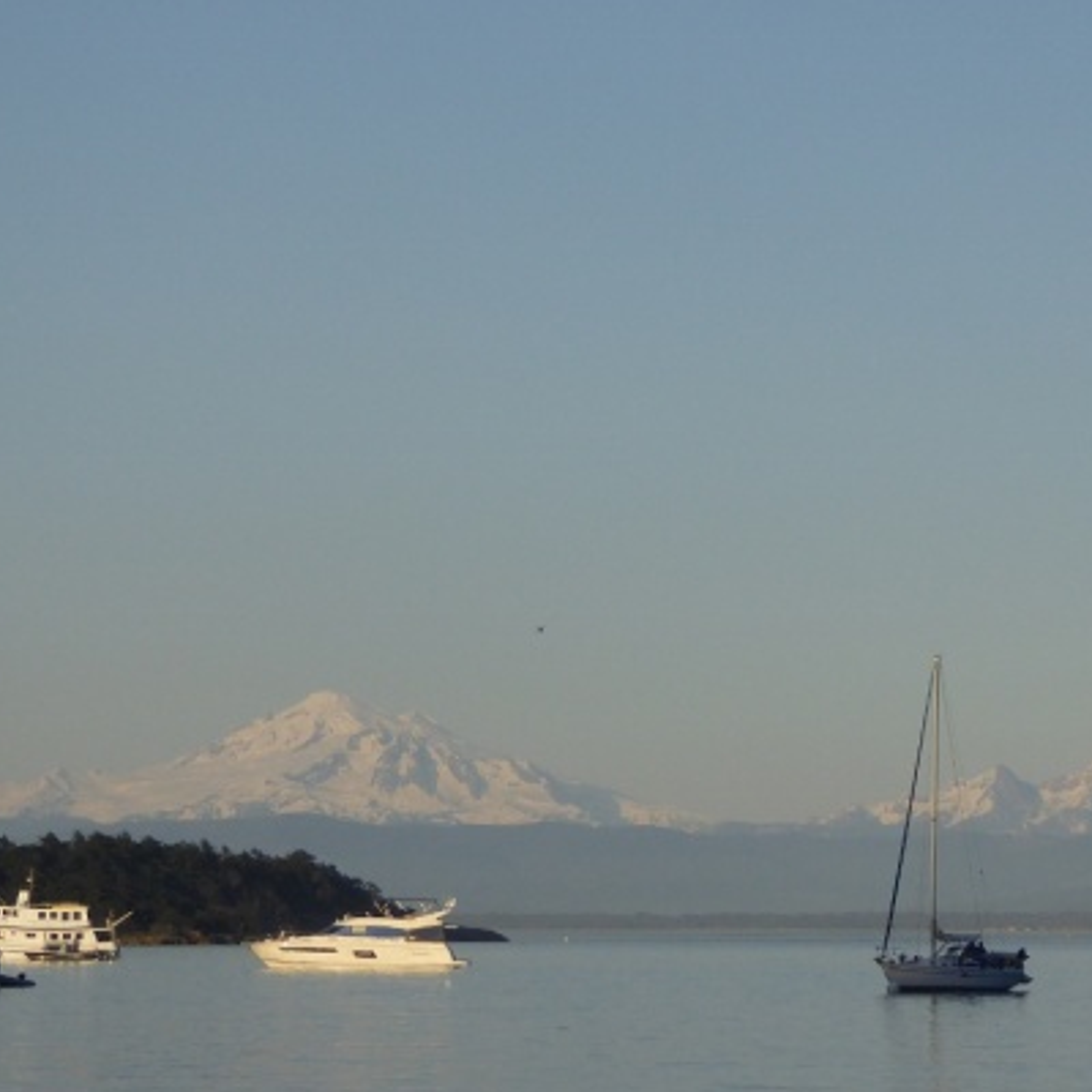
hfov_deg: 8.4
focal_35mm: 207
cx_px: 786
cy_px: 661
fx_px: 7388
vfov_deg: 8.5
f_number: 5.1
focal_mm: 19
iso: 100
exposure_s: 1/500
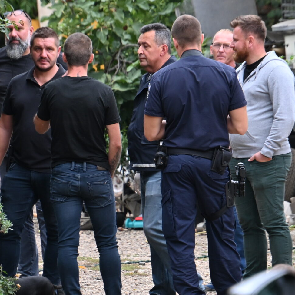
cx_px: 93
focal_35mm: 620
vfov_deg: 2.8
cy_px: 166
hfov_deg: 2.8
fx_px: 5979
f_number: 5.6
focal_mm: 185
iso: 320
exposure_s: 1/125
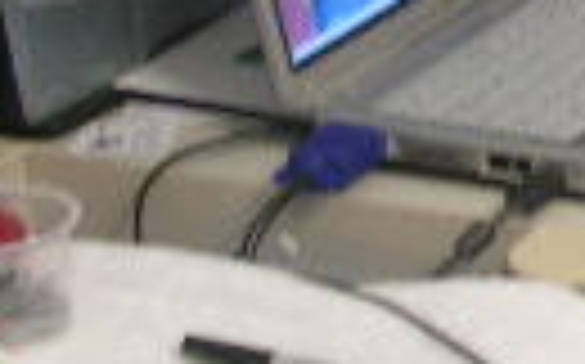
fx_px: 3170
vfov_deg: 6.5
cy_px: -270
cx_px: 1048
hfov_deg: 10.0
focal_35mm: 199
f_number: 2.8
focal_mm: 5.8
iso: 62
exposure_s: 1/6
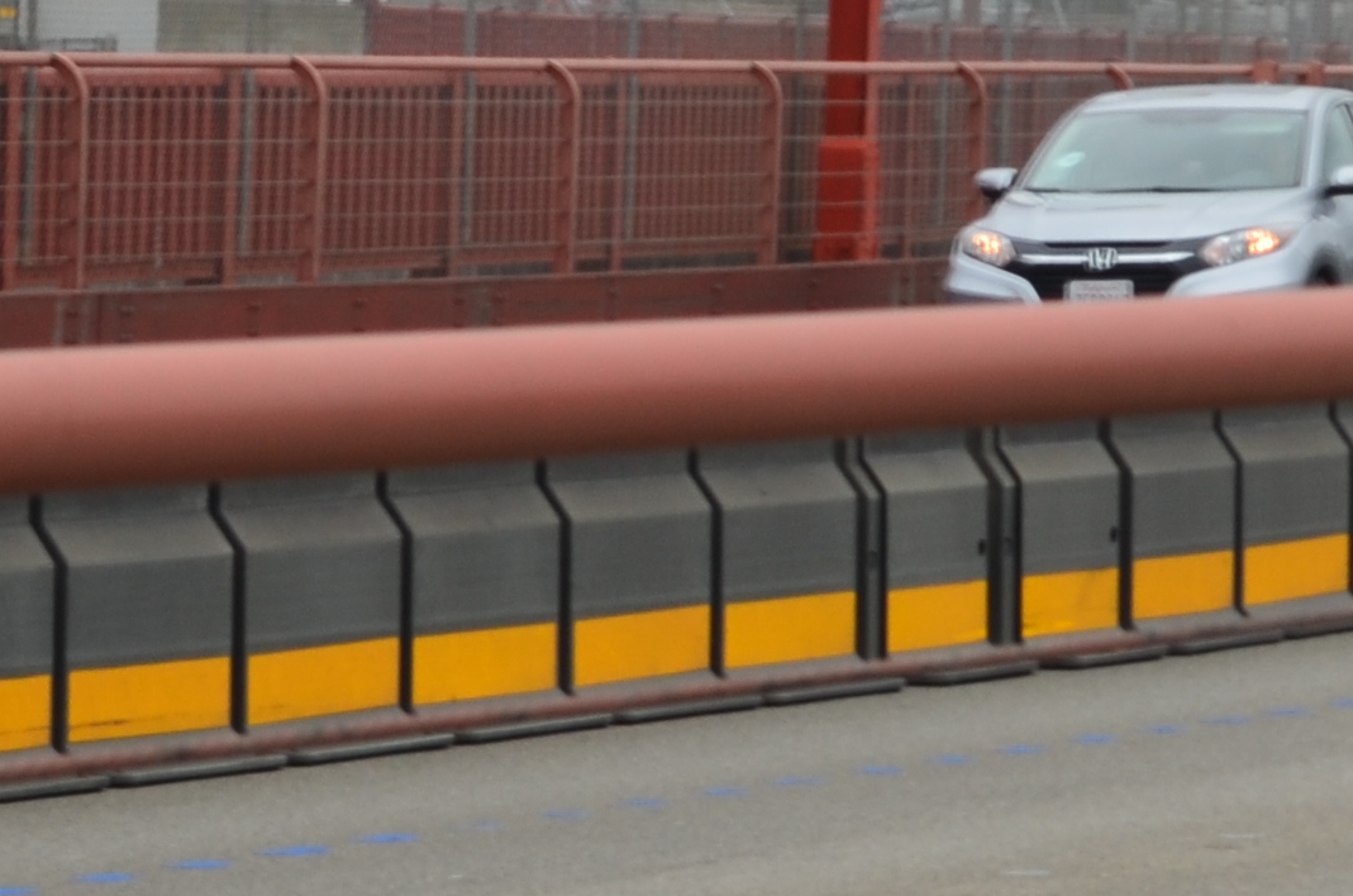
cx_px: 1844
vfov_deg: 3.6
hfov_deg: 5.4
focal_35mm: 380
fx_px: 14263
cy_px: -506
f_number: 11
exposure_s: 1/125
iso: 125
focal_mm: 55
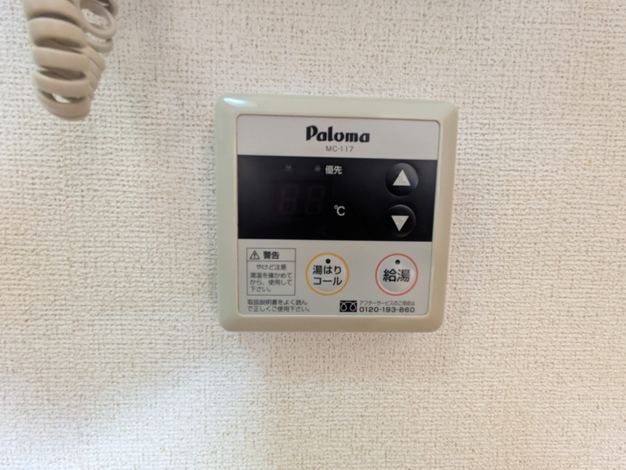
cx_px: 313
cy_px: 235
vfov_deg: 85.7
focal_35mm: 14
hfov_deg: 102.0
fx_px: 253
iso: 158
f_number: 2.2
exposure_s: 1/40
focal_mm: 1.83
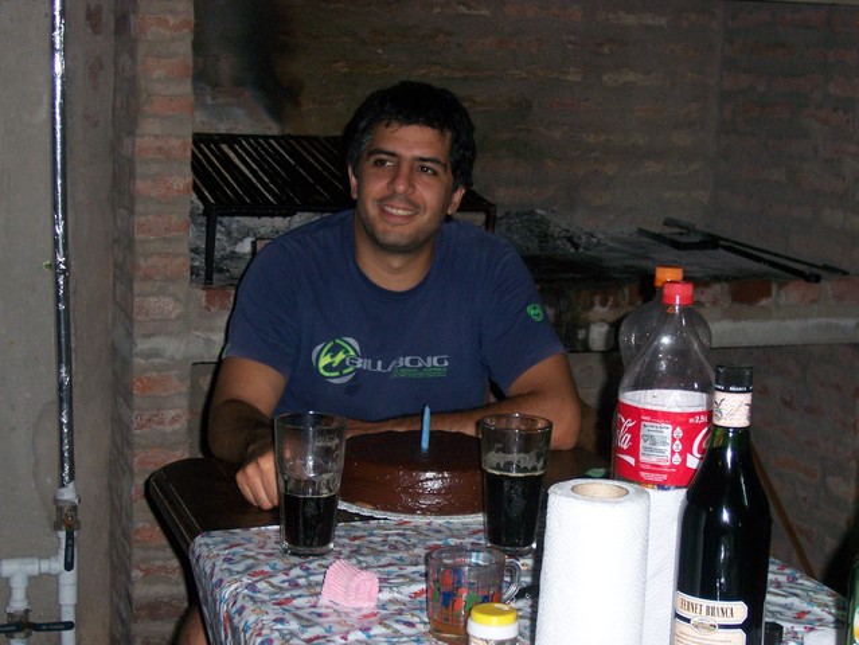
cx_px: 430
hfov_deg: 27.8
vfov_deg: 21.0
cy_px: 322
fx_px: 1738
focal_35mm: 70
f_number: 3.8
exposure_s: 1/100
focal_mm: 11.6
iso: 160
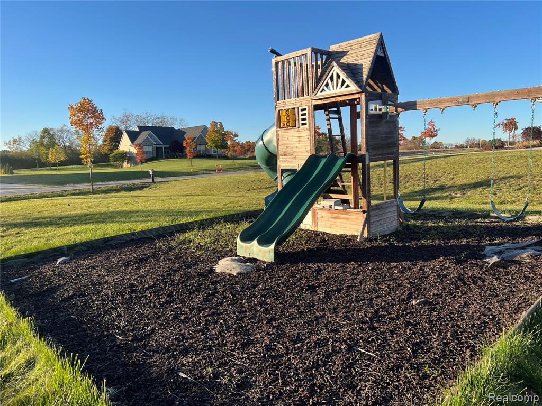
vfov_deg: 53.1
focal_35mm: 26
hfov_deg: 67.3
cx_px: 271
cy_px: 203
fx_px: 407
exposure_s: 1/1838
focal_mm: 5.7
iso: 50
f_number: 1.5
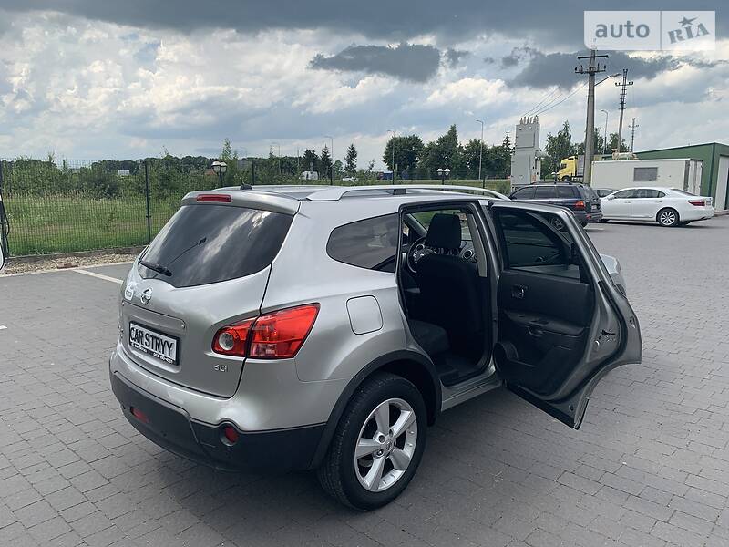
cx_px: 364
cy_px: 274
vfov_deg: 53.1
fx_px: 548
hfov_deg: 67.3
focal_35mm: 26
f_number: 1.8
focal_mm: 4.2
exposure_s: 1/1779
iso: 25
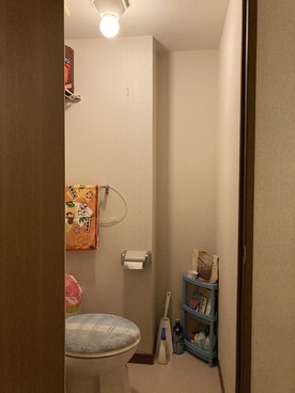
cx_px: 148
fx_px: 318
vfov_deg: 63.4
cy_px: 196
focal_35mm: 28
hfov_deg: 49.7
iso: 320
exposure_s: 1/40
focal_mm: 3.99
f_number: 1.8
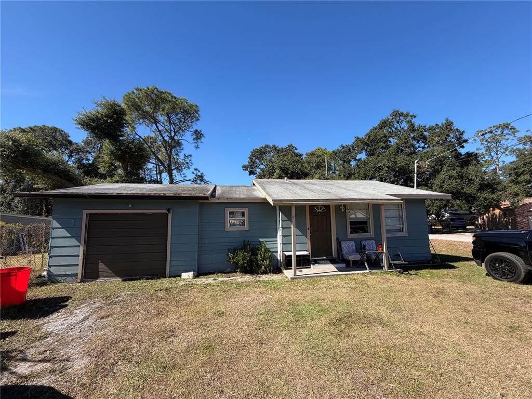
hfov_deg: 102.1
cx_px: 266
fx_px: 215
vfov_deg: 85.7
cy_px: 200
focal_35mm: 14
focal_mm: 2.22
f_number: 2.2
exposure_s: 1/770
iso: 40
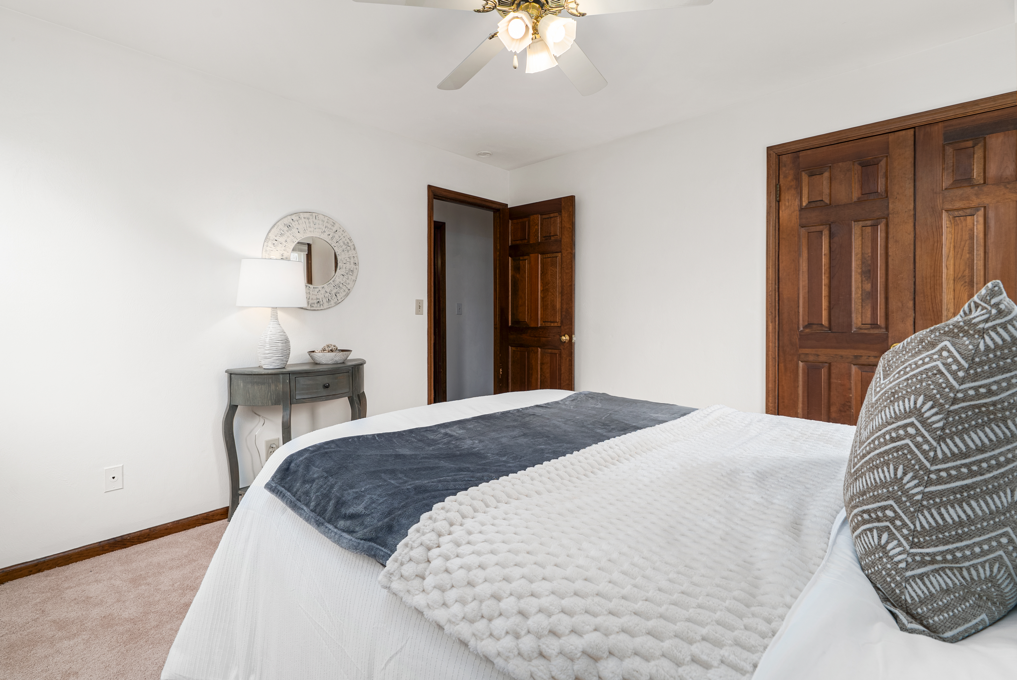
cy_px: 340
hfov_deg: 96.7
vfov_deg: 73.8
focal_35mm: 16
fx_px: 452
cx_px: 508
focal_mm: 16
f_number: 7.1
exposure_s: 1/6
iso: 125
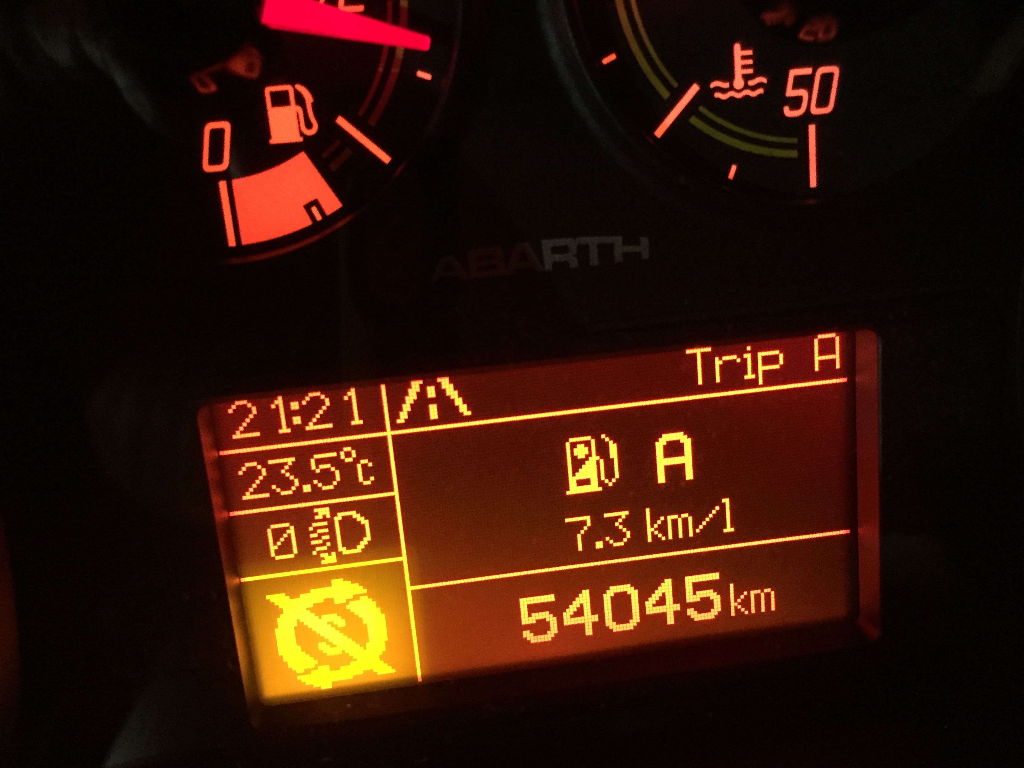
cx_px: 512
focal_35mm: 29
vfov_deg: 48.2
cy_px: 384
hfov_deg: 61.7
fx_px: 858
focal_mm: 4.15
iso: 500
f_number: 2.2
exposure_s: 1/15
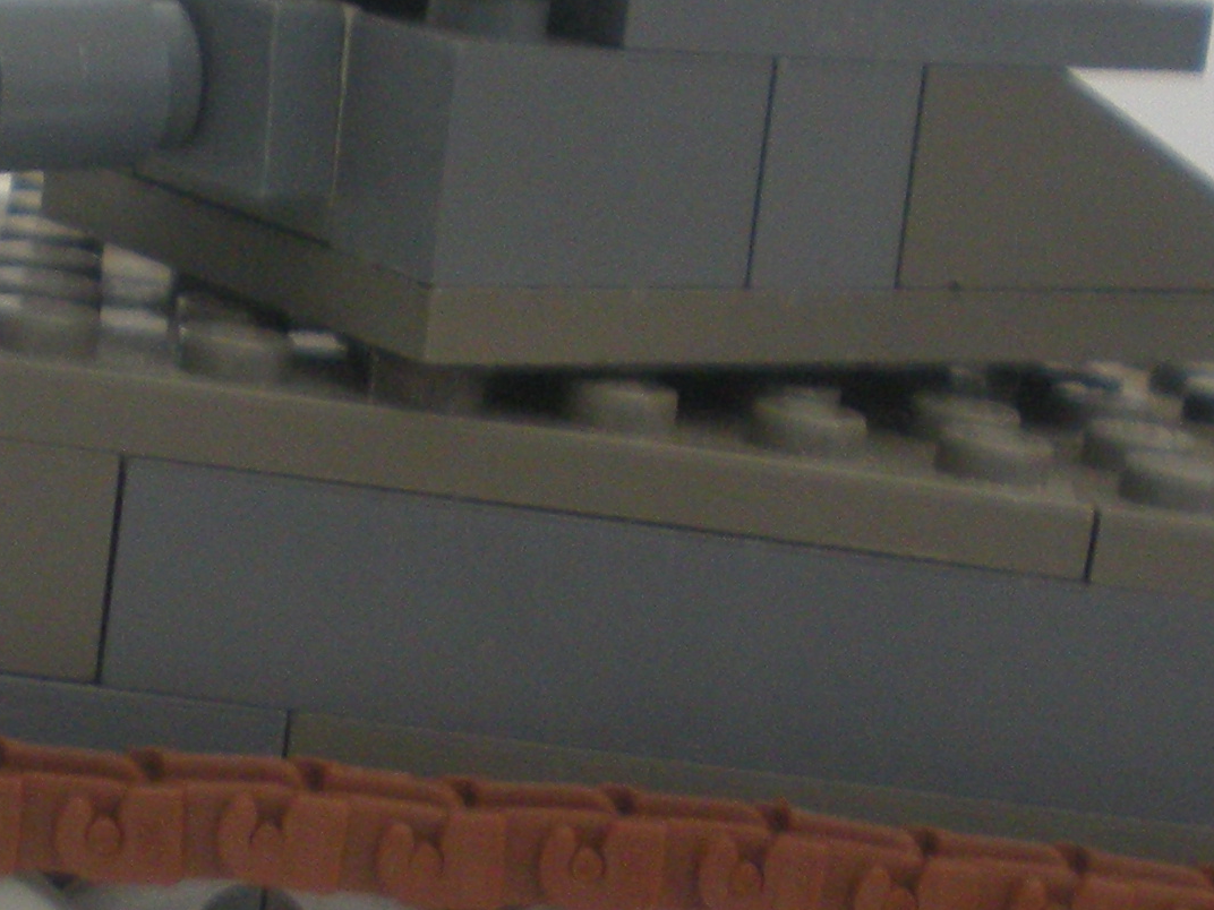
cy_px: 932
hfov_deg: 14.7
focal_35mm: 134
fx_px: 4699
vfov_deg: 11.0
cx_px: 599
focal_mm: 7.4
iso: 200
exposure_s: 1/10.4
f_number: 3.5
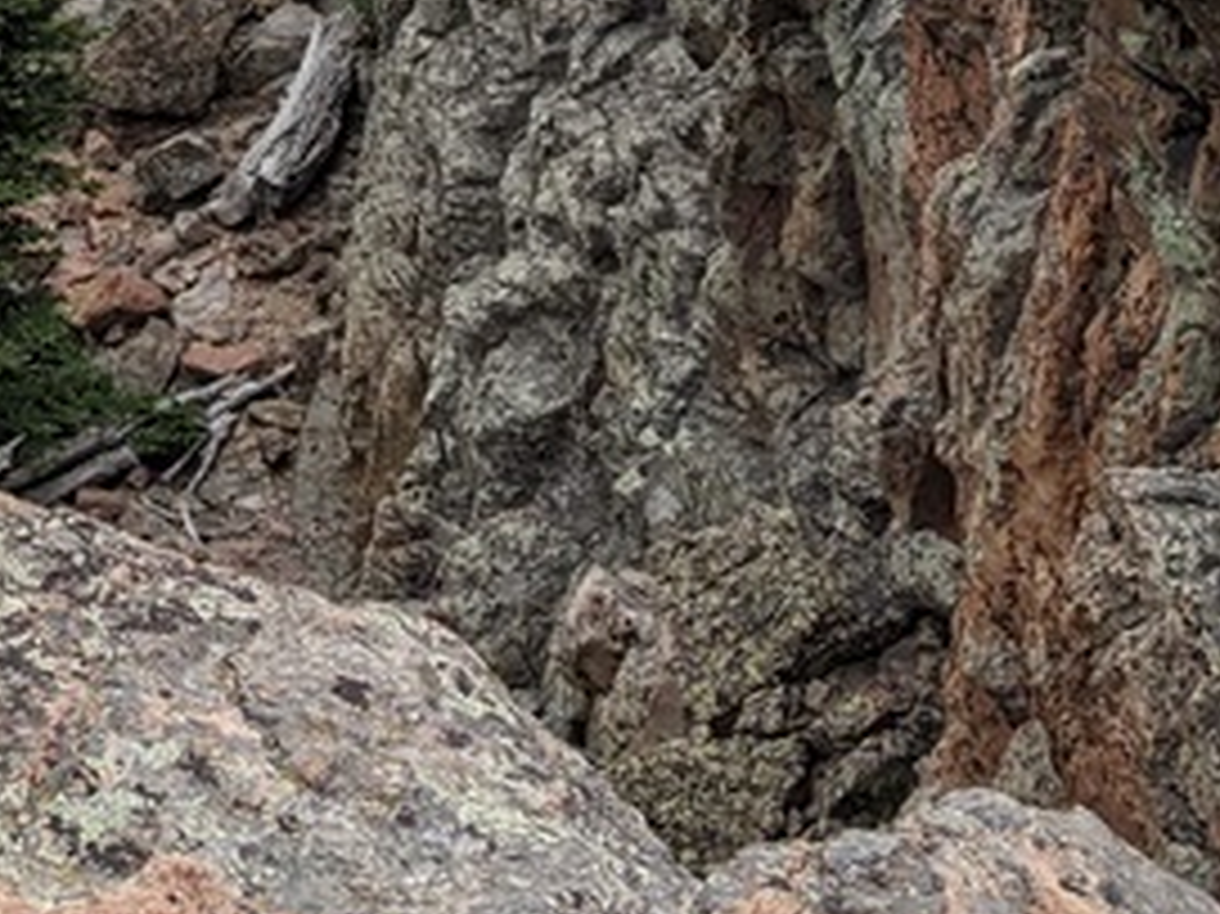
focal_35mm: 102
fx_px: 3593
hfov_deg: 18.1
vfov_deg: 13.6
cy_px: -468
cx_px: -320
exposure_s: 1/1805
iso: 49
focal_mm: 4.44
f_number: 1.8
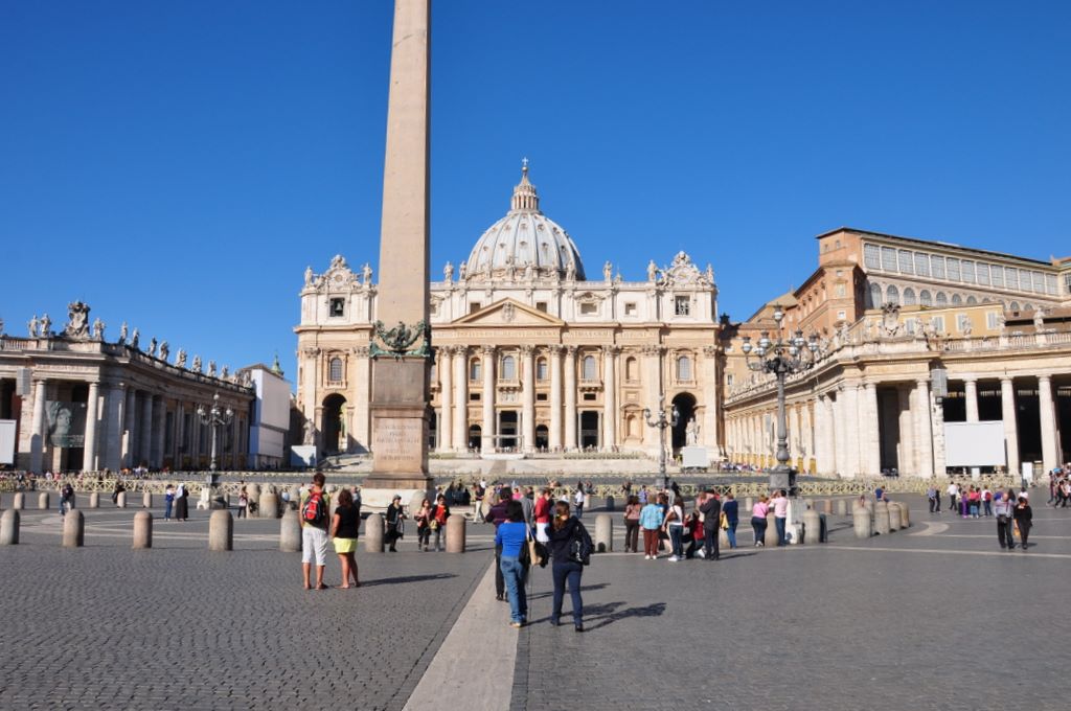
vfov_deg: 47.8
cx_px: 536
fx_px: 802
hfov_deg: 67.4
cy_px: 356
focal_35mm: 27
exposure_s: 1/320
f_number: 10
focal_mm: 18
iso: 200
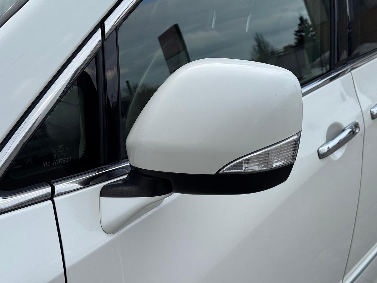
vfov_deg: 30.3
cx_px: 188
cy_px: 142
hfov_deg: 39.7
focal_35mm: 48
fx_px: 523
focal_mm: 6.76
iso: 64
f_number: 1.78
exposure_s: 1/1152
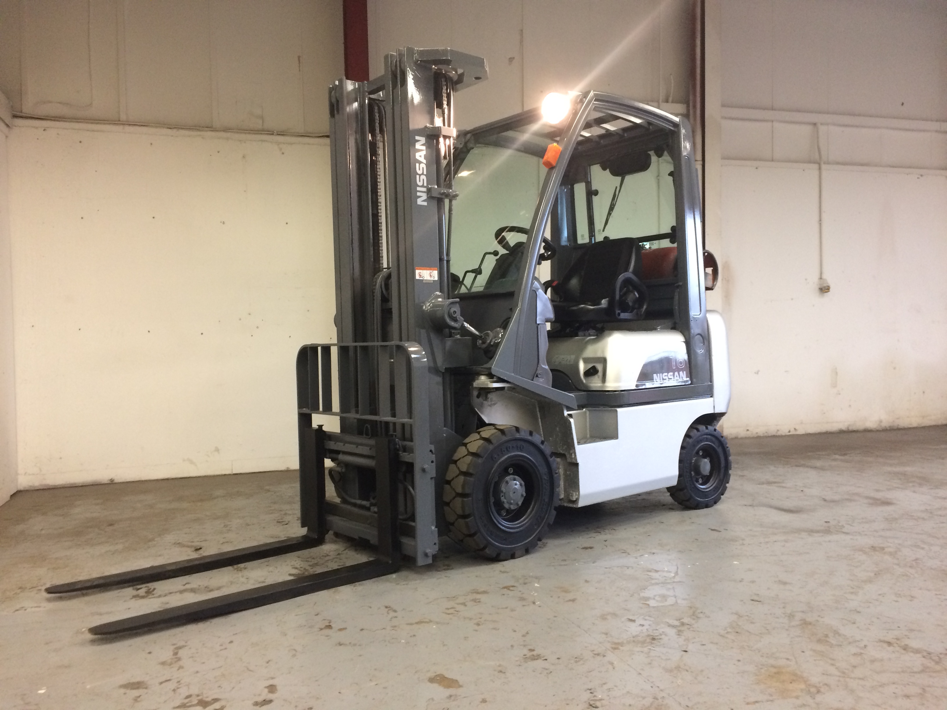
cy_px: 355
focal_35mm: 29
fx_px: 793
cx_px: 474
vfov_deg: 48.2
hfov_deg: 61.7
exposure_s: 1/33
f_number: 2.2
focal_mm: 4.15
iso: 200
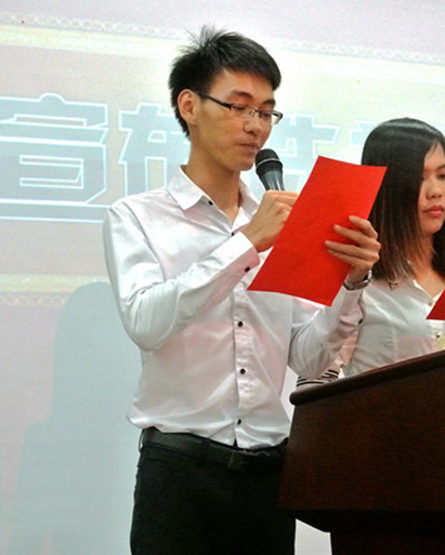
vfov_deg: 16.7
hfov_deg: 13.4
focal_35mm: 115
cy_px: 305
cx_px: 338
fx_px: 1892
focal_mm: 27.5
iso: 3200
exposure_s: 1/50
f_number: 5.6
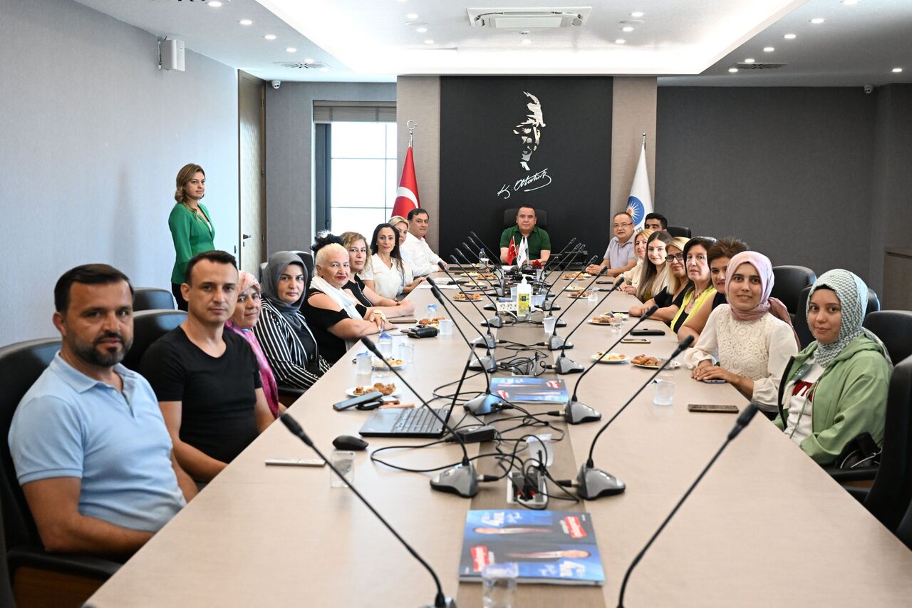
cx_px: 456
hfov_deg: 48.5
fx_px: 1013
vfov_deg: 33.4
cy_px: 304
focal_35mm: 40
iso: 6400
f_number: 5
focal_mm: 40
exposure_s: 1/323
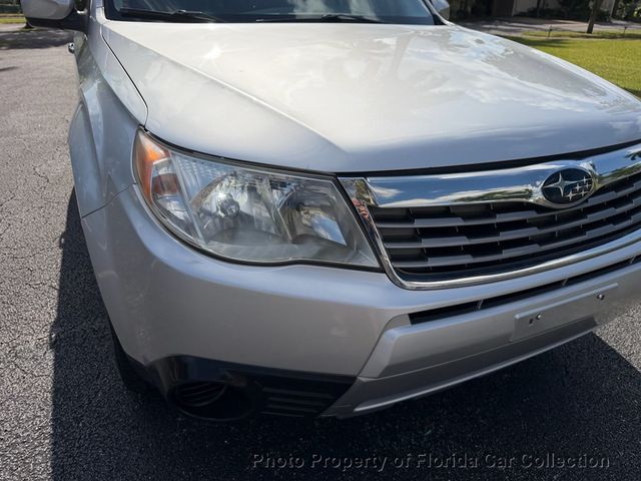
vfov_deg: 56.8
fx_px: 444
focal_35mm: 24
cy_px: 240
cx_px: 320
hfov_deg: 71.6
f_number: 1.78
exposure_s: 1/10309
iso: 100
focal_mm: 6.76
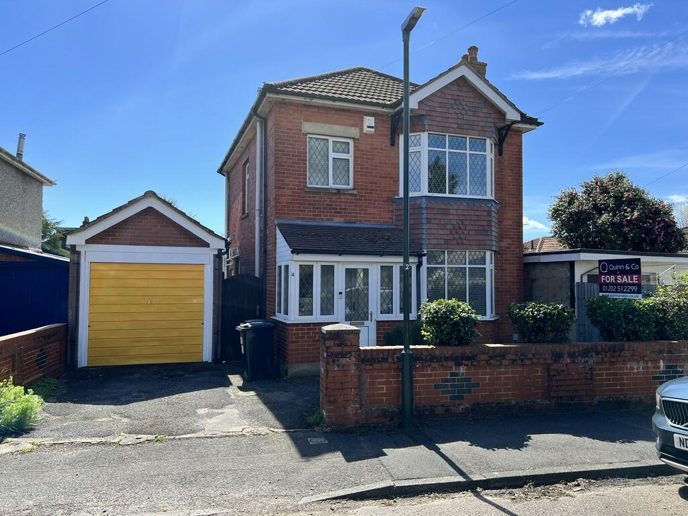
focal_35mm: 26
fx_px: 517
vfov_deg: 53.1
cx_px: 344
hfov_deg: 67.3
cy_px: 258
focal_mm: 5.7
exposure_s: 1/2915
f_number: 1.5
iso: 50
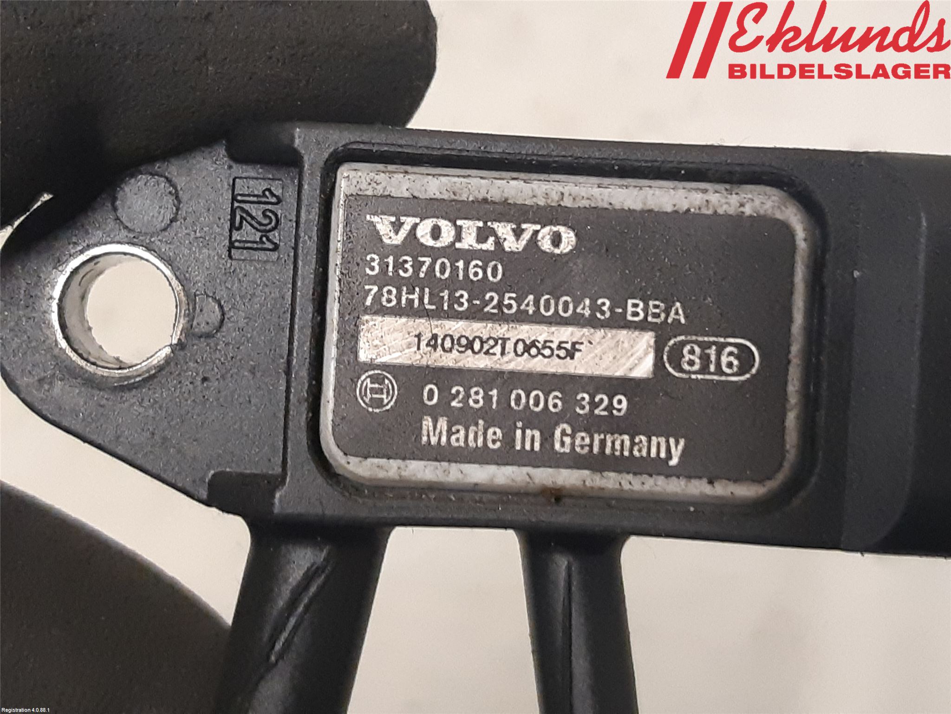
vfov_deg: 53.1
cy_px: 357
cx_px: 476
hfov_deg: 67.3
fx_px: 714
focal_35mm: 26
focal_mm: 3.93
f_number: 1.7
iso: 320
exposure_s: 1/50
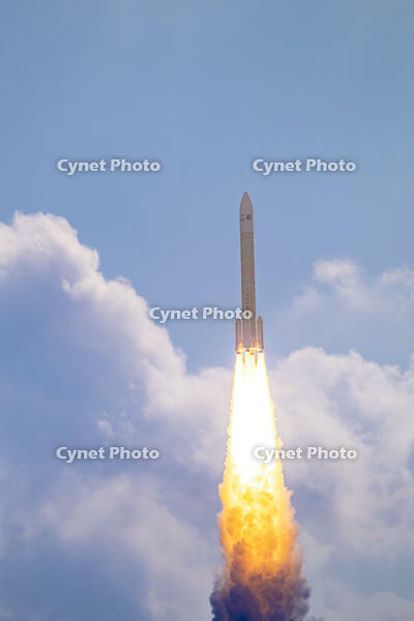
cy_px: 310
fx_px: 9659
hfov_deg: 2.5
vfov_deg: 3.7
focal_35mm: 560
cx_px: 207
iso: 80
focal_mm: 560
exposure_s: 1/1600
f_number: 10
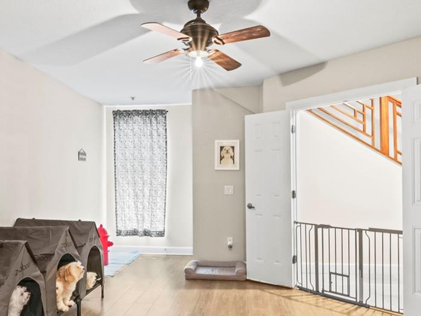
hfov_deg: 56.2
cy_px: 192
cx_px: 184
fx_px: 393
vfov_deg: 43.5
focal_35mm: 32
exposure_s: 1.3
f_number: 13
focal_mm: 14.6
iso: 2000
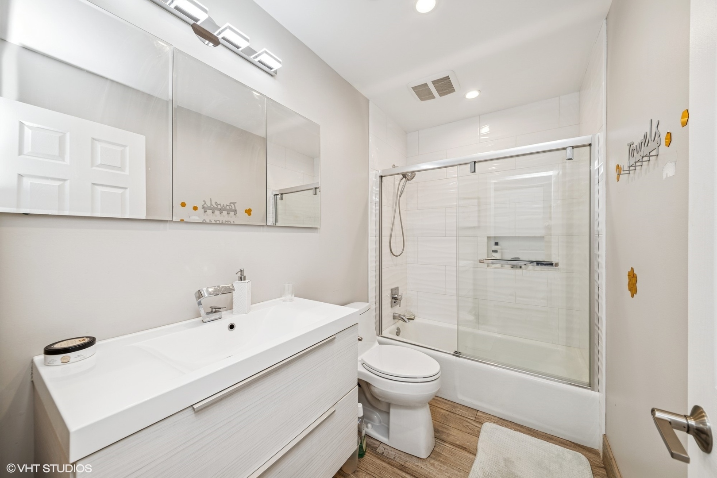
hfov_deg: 112.6
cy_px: 239
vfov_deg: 90.0
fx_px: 239
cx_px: 358
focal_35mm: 12
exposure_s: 1/5
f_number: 10
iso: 100
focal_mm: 12
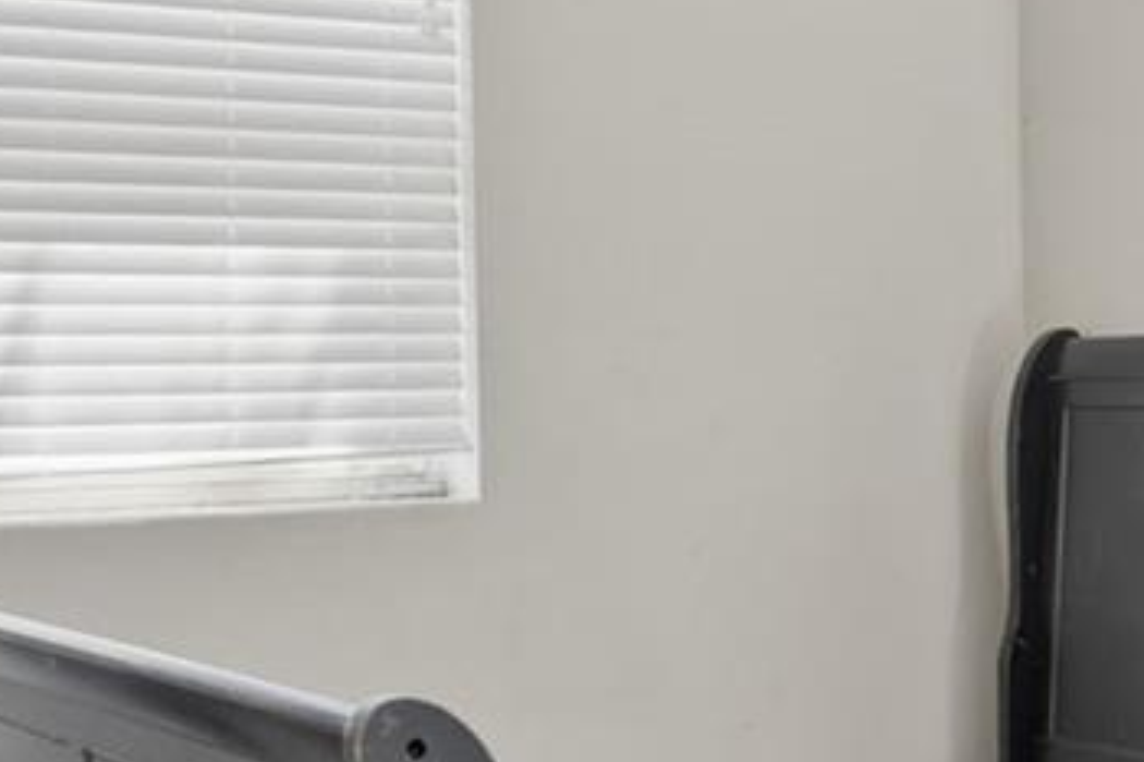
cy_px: 389
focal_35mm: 64
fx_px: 2033
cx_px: 422
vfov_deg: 21.2
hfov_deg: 31.3
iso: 320
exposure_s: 1/20
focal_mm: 14
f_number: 7.1
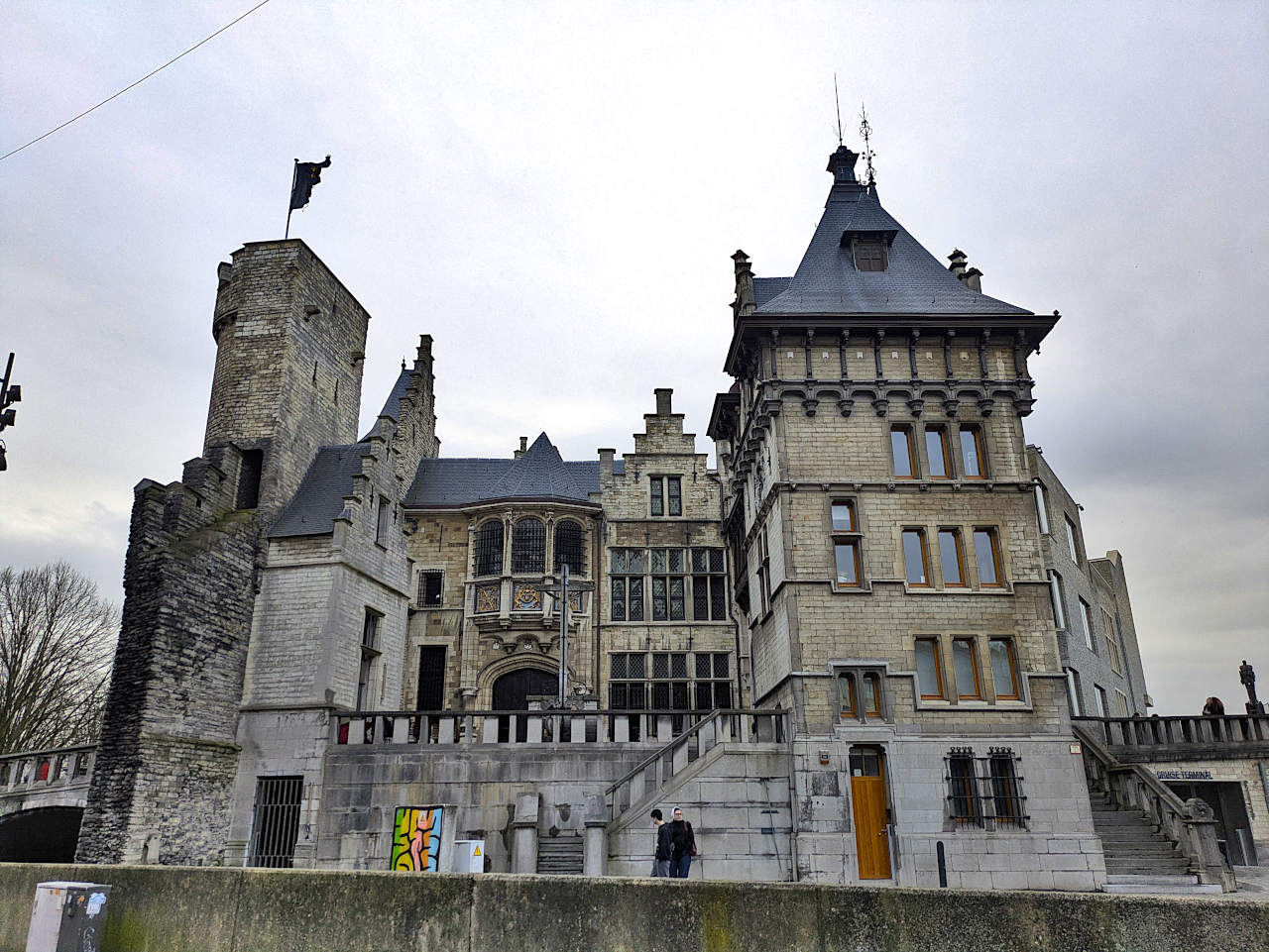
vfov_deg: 54.9
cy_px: 476
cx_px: 634
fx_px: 917
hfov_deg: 69.4
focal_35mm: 25
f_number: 1.89
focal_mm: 5.43
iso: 165
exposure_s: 1/323
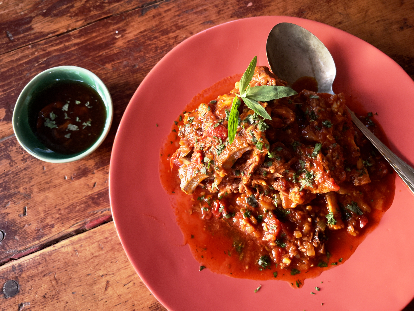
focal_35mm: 26
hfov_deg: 67.3
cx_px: 207
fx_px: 311
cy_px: 156
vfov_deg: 53.1
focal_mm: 5.7
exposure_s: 1/9
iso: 800
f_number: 1.5
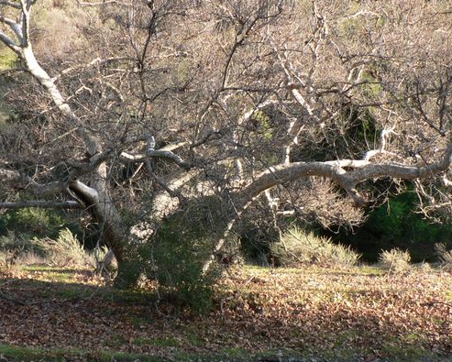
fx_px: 763
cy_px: 155
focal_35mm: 57
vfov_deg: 26.7
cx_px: 185
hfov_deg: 32.9
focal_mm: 6
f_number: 2.8
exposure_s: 1/80
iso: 80
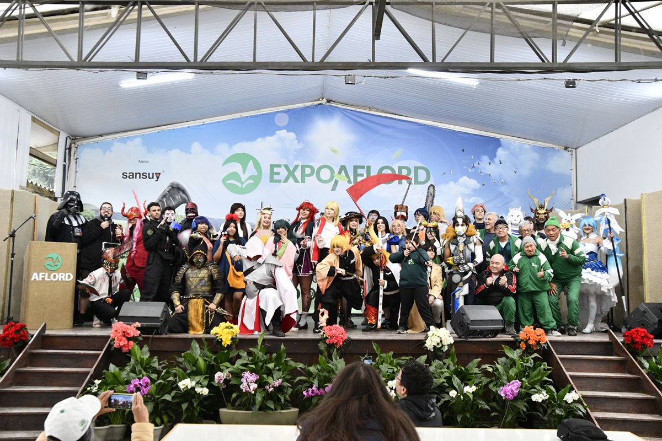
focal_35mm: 34
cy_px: 220
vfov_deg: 38.9
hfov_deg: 55.8
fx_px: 625
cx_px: 331
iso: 2000
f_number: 5.6
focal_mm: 23
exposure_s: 1/160
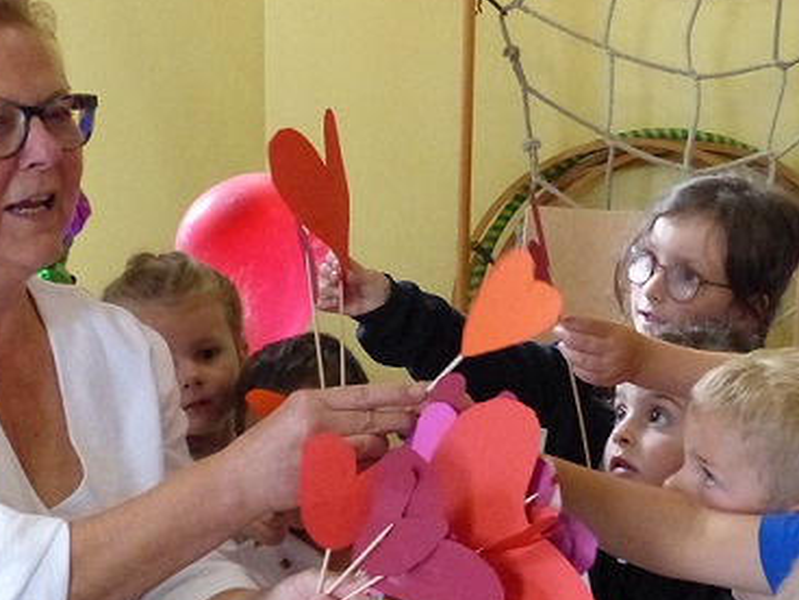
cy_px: 402
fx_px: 1685
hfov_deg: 26.7
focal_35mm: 73
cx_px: 454
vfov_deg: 20.1
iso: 1600
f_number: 2.8
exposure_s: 1/125
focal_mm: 7.6
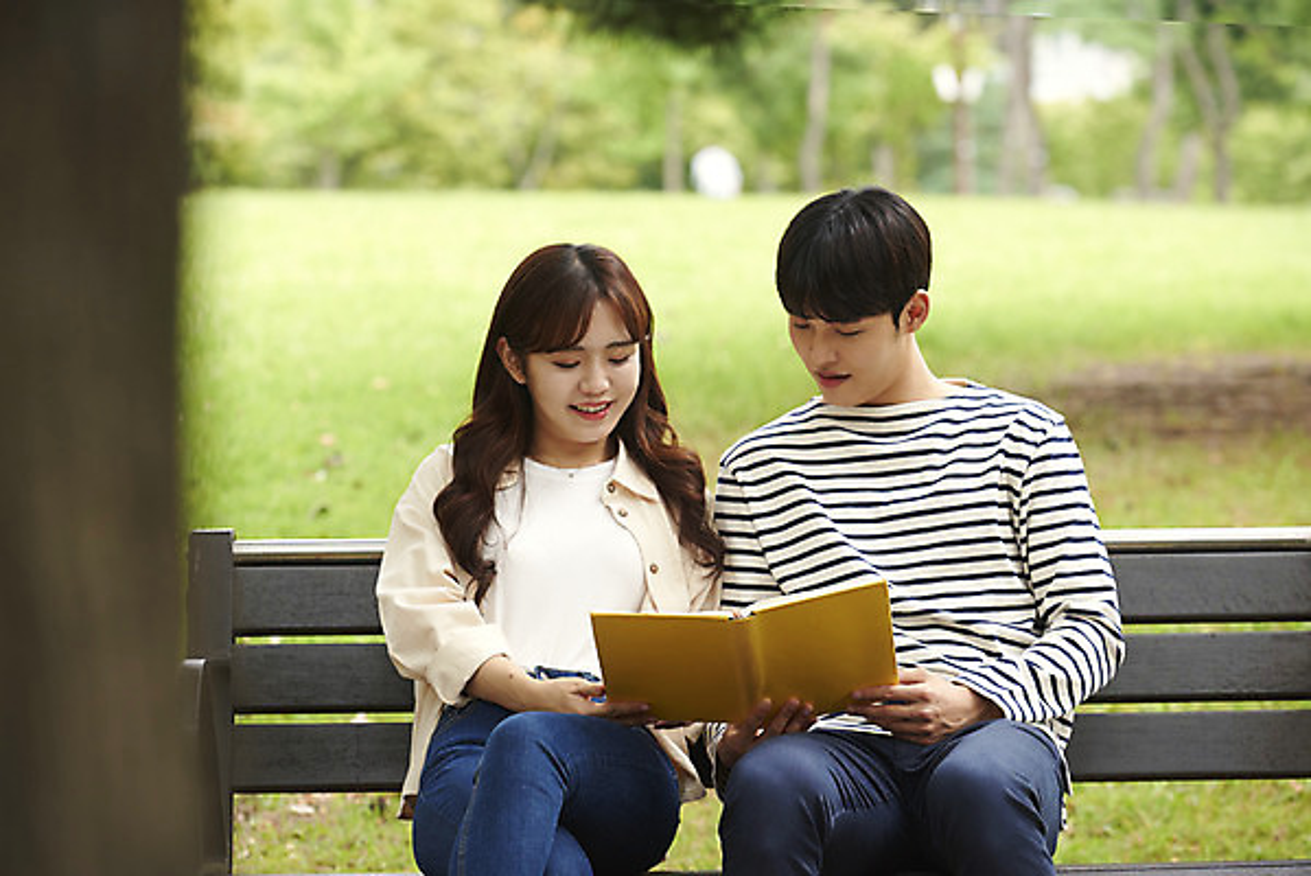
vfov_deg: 10.2
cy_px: 438
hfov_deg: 15.2
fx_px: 4918
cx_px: 656
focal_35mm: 135
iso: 800
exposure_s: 1/125
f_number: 4
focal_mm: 135
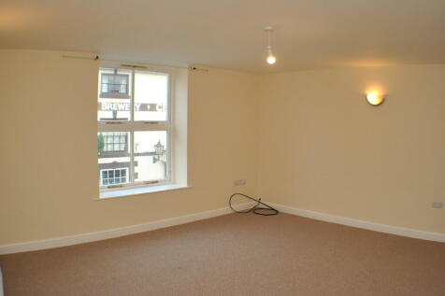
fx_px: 482
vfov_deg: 34.2
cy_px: 148
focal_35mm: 39
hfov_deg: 49.6
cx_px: 222
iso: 200
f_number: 4.2
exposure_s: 1/60
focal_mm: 26
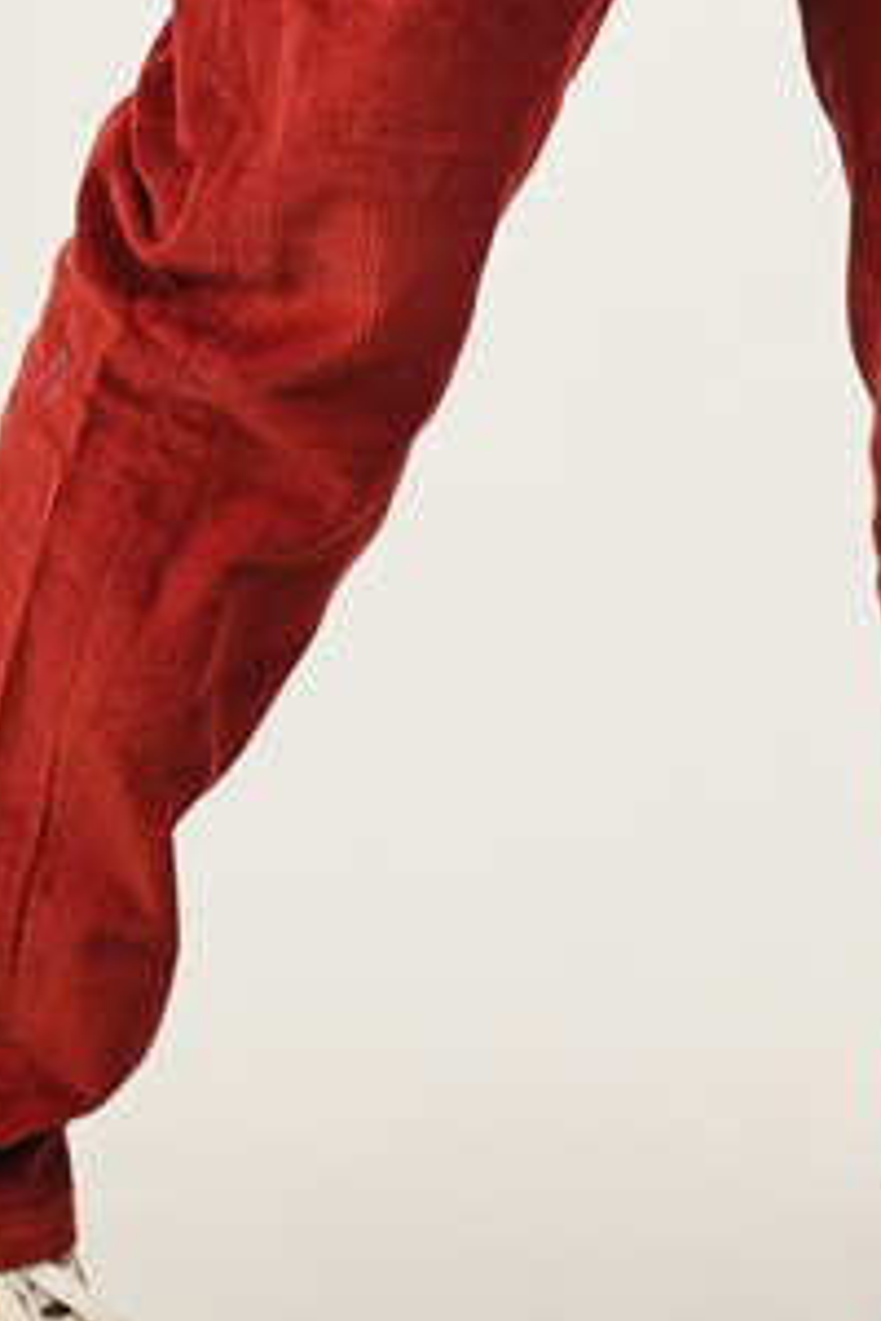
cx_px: 749
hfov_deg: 3.6
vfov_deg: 5.3
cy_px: 198
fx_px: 14205
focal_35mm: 387
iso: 160
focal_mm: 155
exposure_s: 1/160
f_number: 4
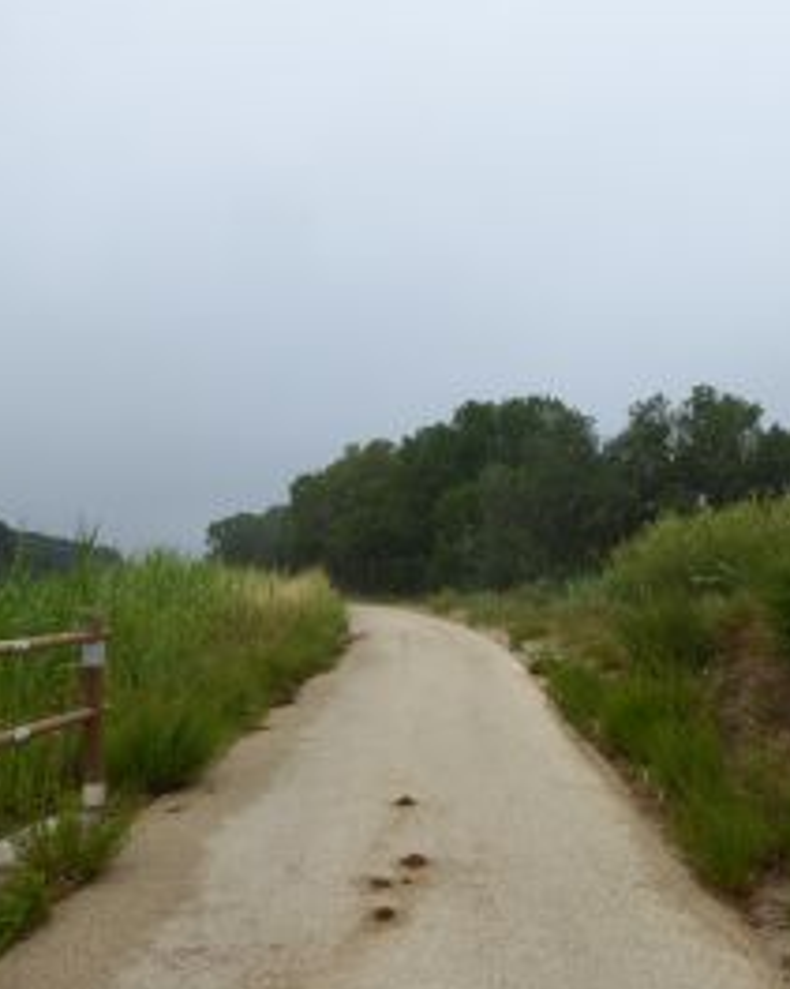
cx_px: 479
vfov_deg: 49.0
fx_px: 1082
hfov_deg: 39.9
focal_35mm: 37
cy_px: 547
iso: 80
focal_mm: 4.3
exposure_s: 1/500
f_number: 3.3
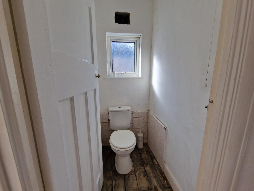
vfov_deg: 89.9
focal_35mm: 13
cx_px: 127
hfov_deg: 106.2
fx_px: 95
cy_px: 96
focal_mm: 2.2
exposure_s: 1/196
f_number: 2.2
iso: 50
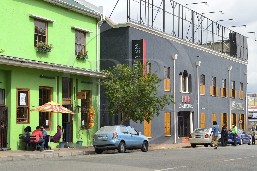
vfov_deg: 24.2
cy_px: 86
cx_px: 128
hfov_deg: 35.6
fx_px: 400
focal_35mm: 56
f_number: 11
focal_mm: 56
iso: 400
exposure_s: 1/320
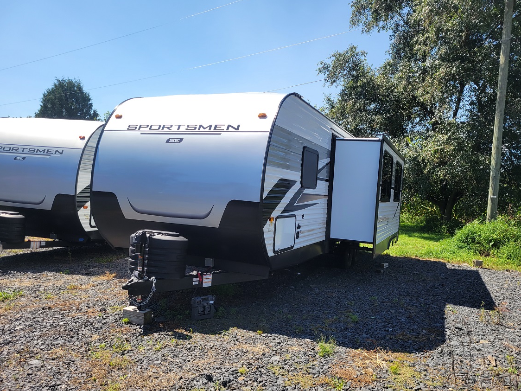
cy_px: 207
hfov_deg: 63.4
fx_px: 421
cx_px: 272
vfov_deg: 49.7
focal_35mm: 28
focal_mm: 5.4
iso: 40
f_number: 1.8
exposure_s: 1/1597
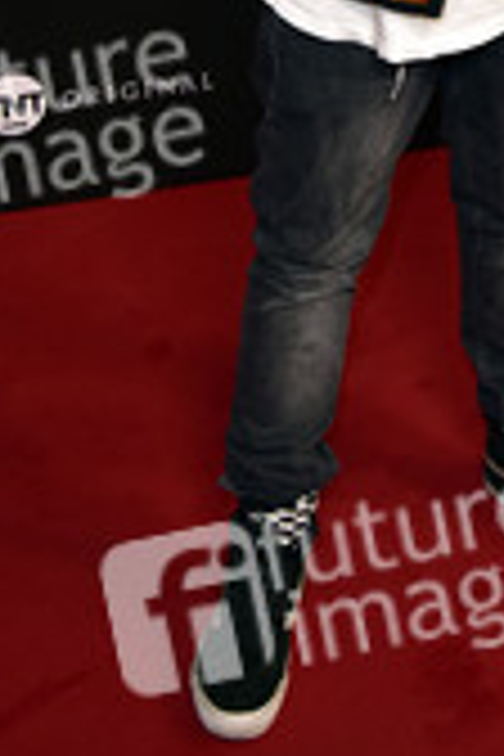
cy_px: -86
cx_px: 464
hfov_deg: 17.6
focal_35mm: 76
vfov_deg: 24.7
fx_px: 1596
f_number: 8
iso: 2000
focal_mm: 32
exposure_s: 1/250
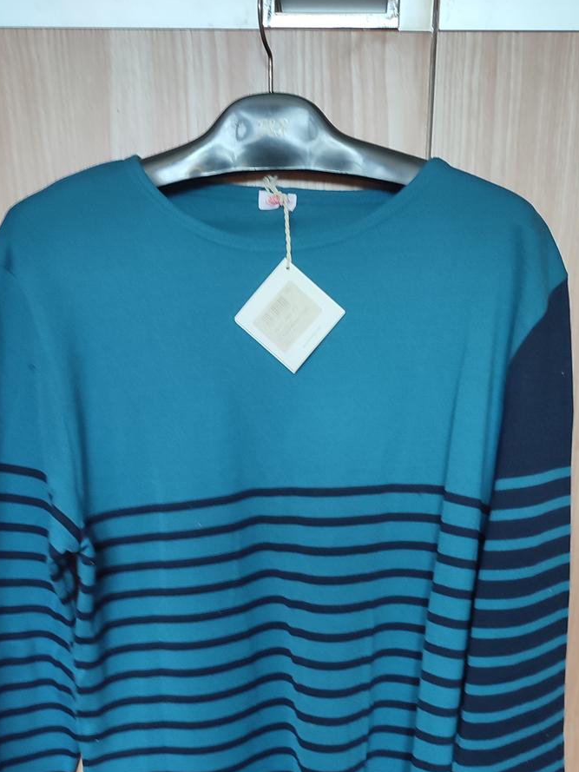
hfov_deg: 39.7
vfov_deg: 49.8
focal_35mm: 36
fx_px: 803
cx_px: 298
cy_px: 551
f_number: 1.9
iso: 296
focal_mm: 6.04
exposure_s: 1/20
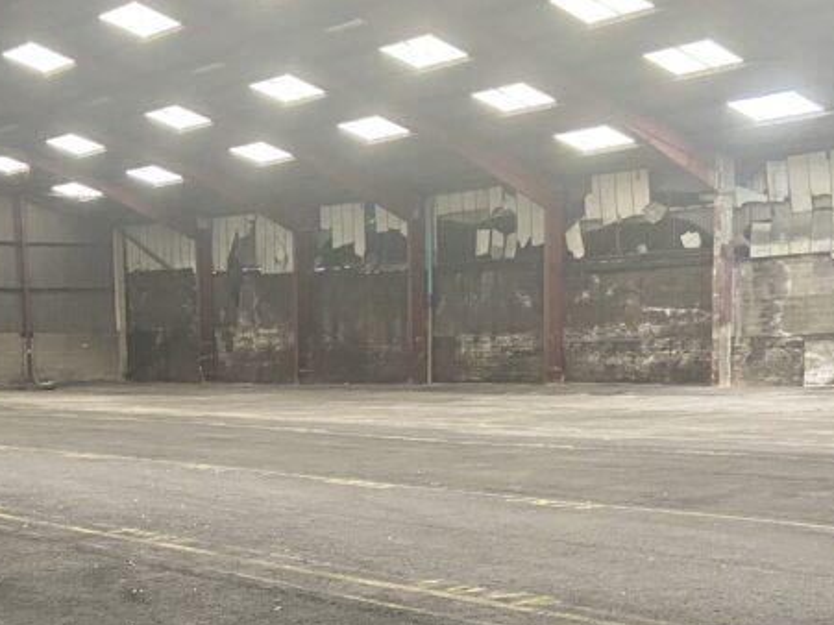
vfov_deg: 24.5
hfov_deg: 32.4
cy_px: 470
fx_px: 1421
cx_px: 270
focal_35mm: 59
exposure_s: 1/60
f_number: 1.8
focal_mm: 4.25
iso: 320
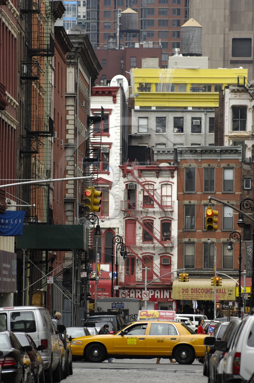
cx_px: 127
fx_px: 3184
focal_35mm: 300
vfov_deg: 6.9
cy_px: 192
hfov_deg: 4.6
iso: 100
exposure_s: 1/200
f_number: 5
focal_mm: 200
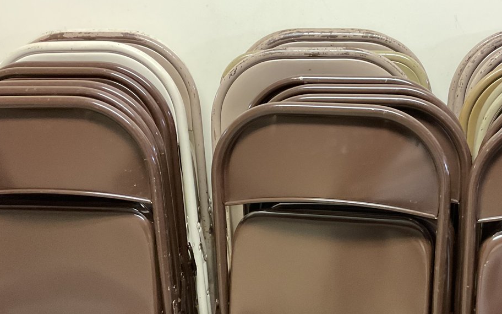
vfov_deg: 24.9
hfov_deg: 38.9
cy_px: 259
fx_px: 698
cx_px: 351
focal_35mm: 51
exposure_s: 1/40
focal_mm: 3
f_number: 1.8
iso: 250
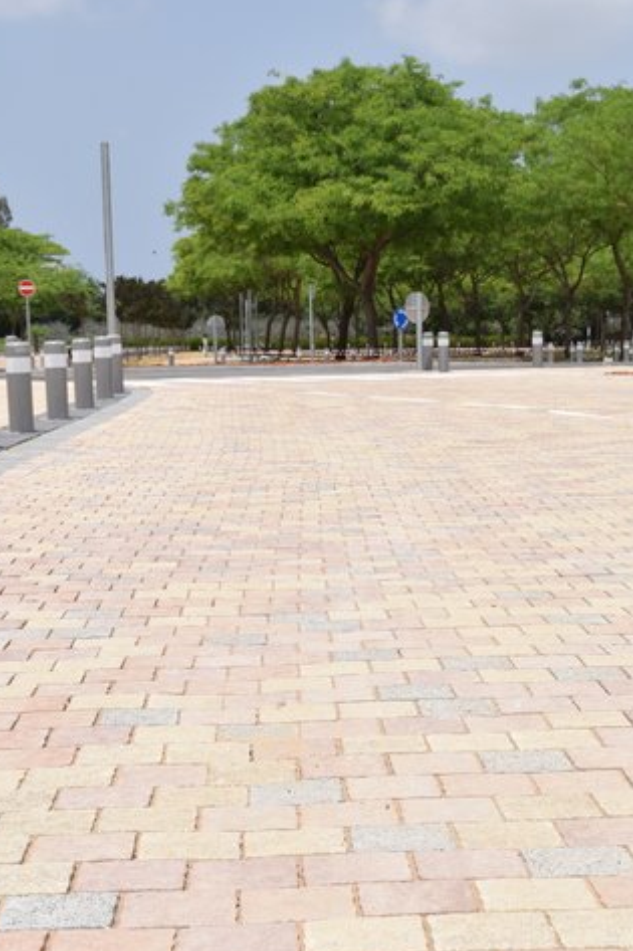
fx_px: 1759
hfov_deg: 20.4
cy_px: 583
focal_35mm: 67
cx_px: 376
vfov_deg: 30.1
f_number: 13
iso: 200
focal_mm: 35
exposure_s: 1/400
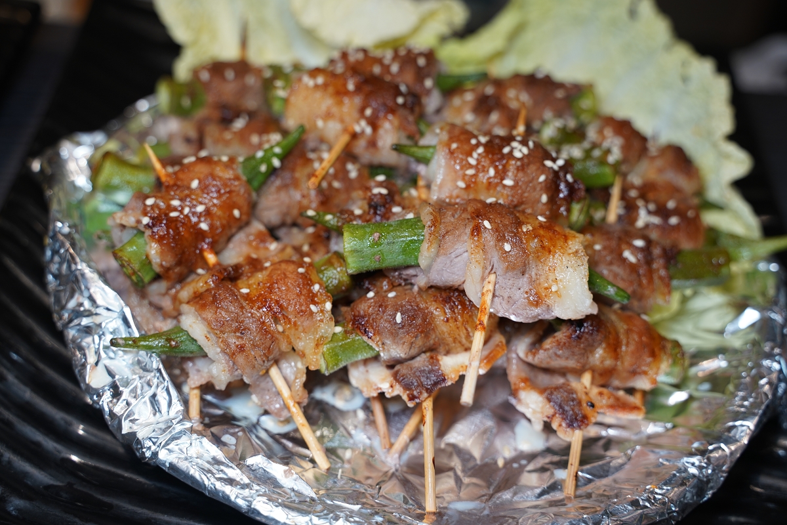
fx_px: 962
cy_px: 262
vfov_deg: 30.5
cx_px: 394
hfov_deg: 44.5
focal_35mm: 44
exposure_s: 1/60
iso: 320
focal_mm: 44
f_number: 4
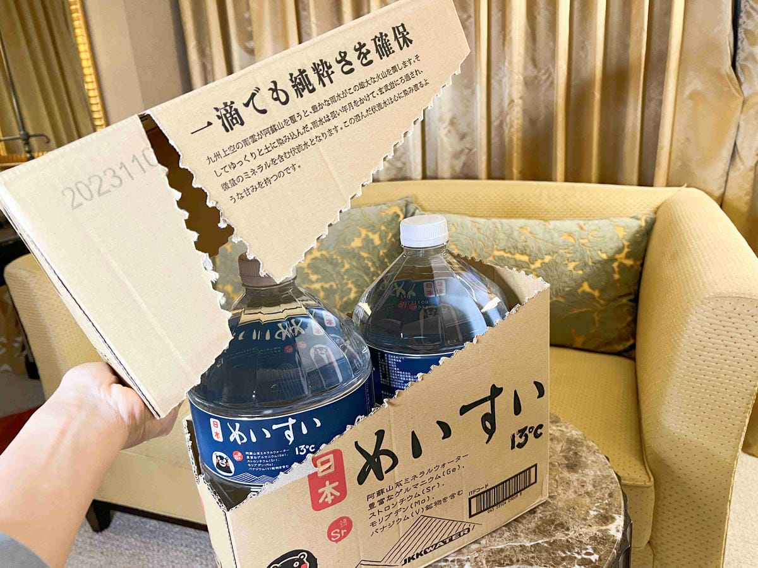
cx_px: 379
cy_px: 284
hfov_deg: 67.3
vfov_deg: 53.1
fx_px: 569
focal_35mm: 26
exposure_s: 1/60
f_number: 1.5
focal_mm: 5.7
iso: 250
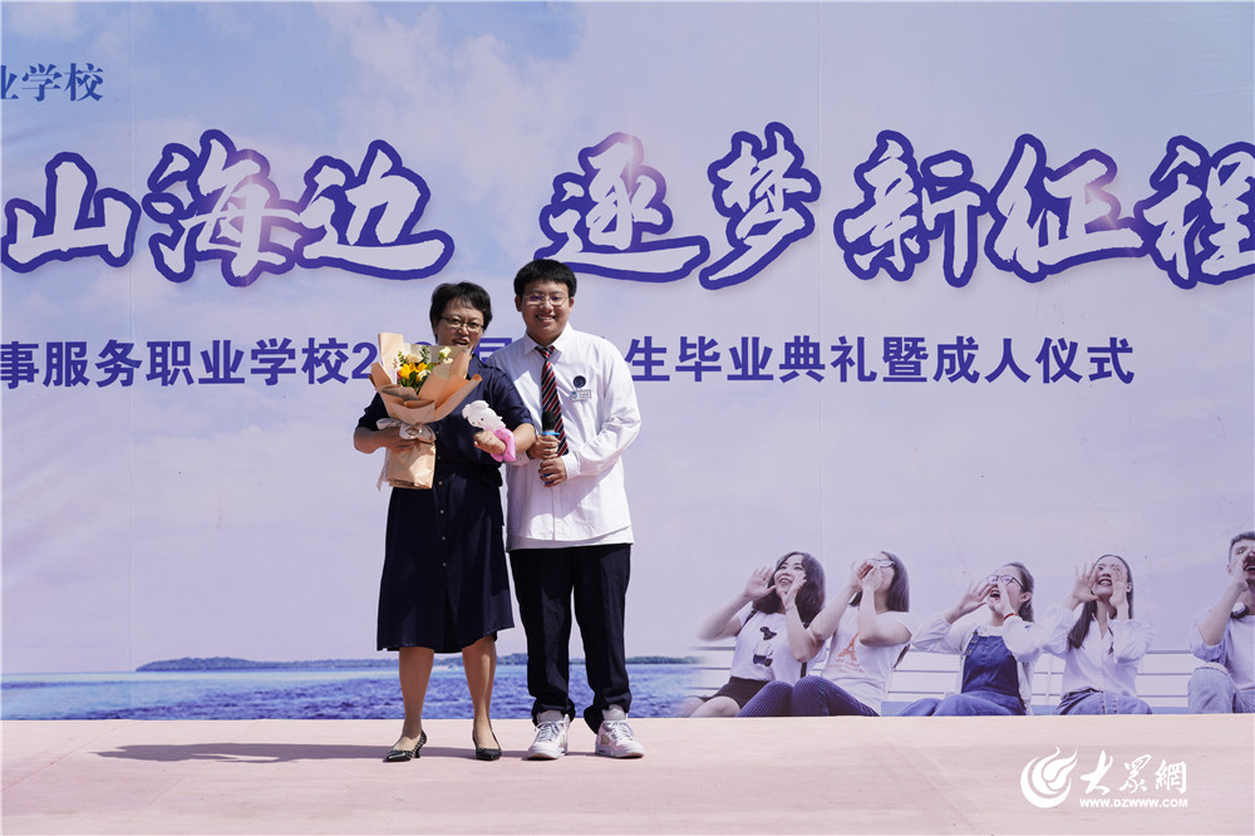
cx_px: 628
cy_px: 418
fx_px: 3276
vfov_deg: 14.5
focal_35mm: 94
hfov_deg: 21.7
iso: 100
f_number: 8
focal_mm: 94
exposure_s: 1/320
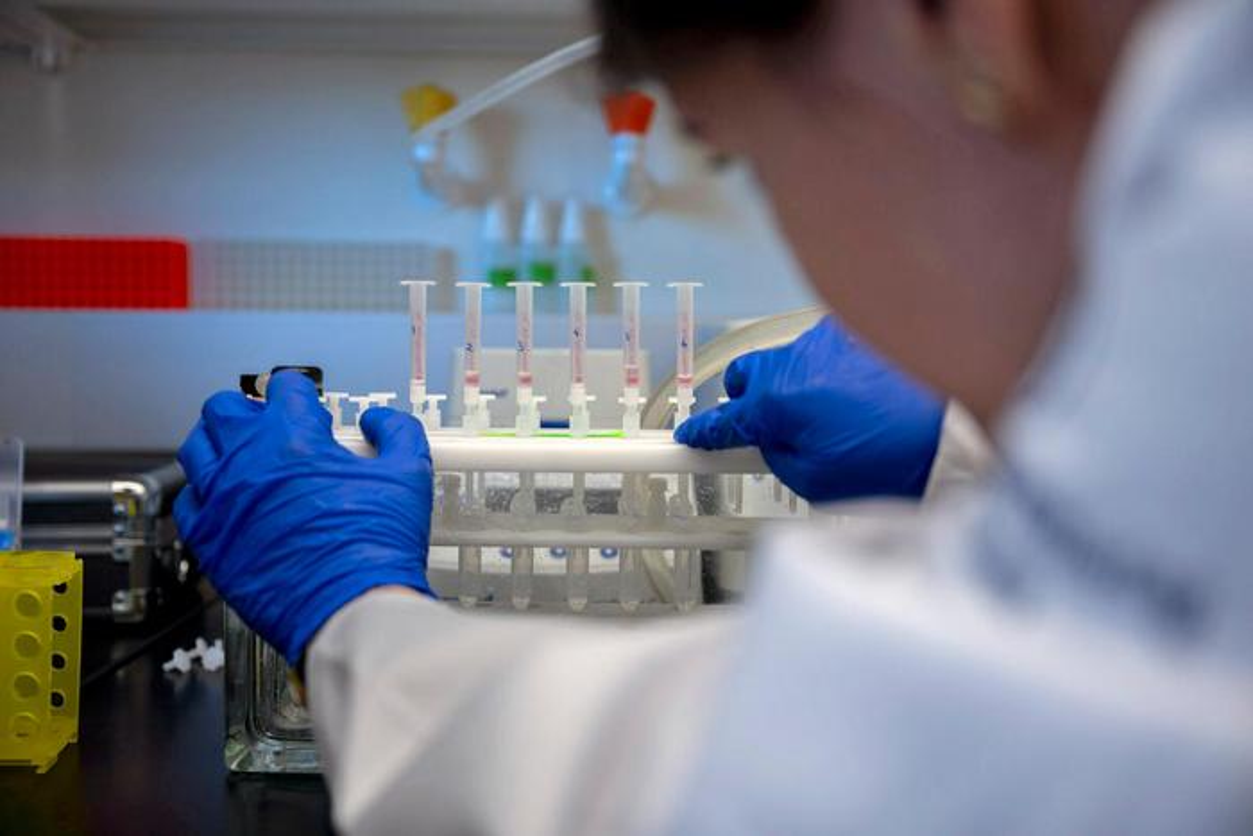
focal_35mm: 35
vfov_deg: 37.9
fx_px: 1218
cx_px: 626
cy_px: 418
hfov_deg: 54.4
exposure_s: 1/320
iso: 400
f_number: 2.8
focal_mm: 35
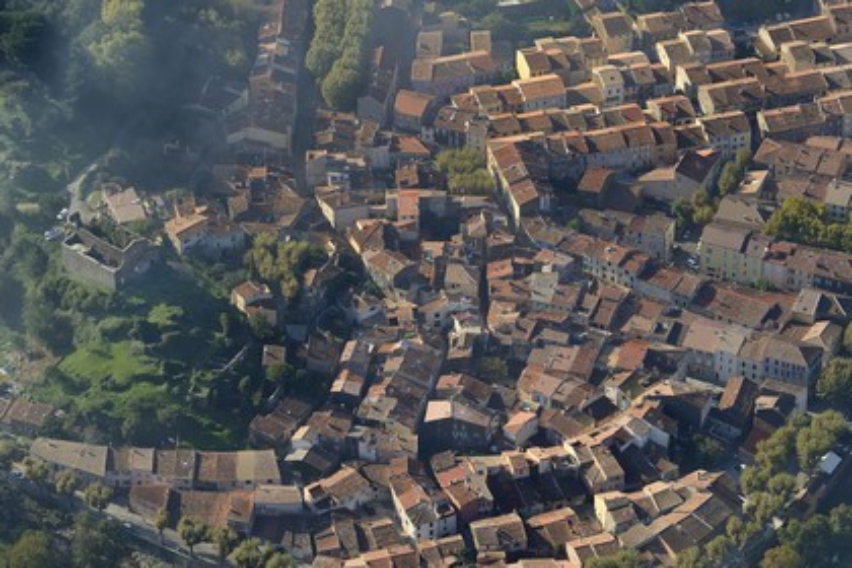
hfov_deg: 15.8
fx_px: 3076
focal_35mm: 130
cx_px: 426
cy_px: 284
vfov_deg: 10.5
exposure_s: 1/1250
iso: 800
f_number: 9
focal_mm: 130
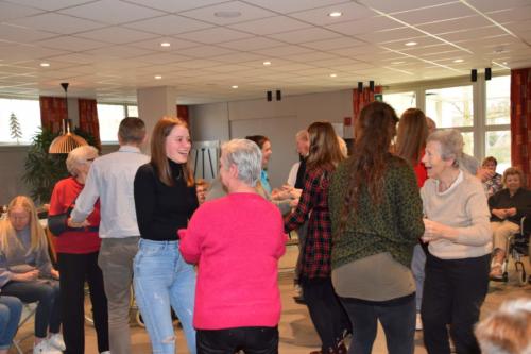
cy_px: 177
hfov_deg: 49.6
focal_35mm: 39
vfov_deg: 34.2
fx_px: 575
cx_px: 266
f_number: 5
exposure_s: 1/100
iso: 800
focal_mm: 26
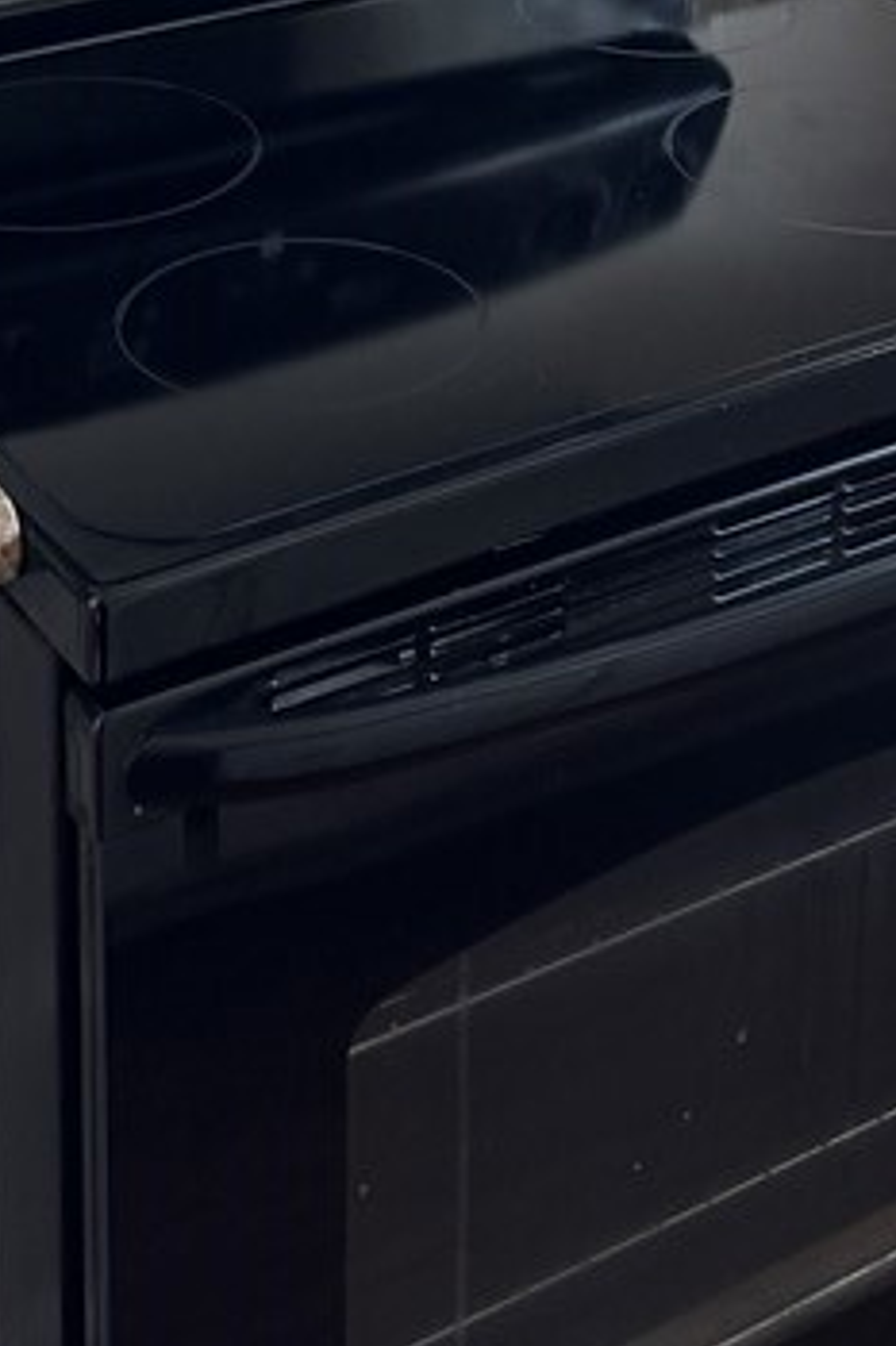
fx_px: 2728
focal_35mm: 73
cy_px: -377
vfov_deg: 24.4
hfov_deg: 18.7
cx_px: 411
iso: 400
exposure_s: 1/48
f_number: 1.78
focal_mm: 6.76
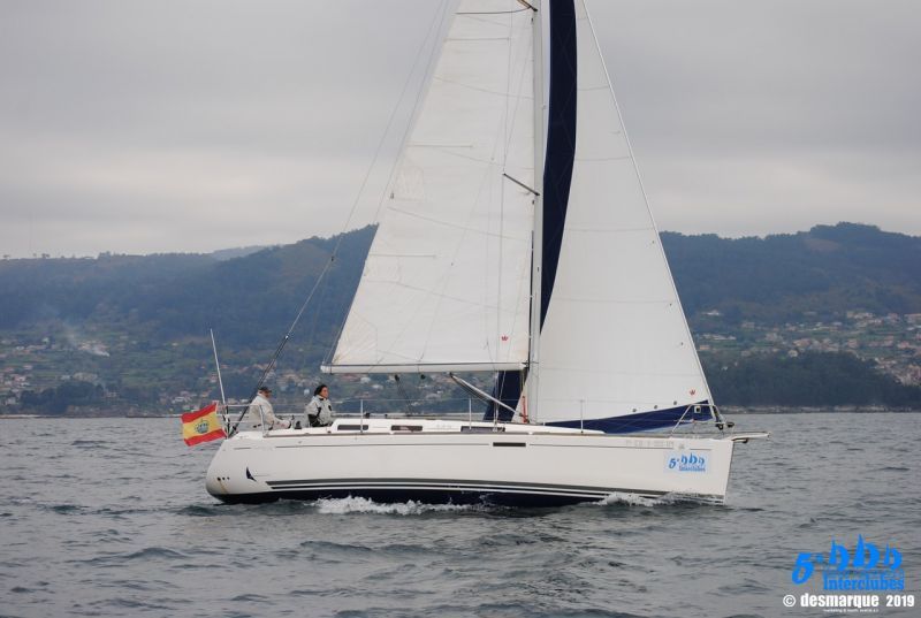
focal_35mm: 82
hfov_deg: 24.6
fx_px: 2115
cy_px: 309
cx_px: 460
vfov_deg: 16.6
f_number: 6.3
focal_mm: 55
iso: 100
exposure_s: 1/160
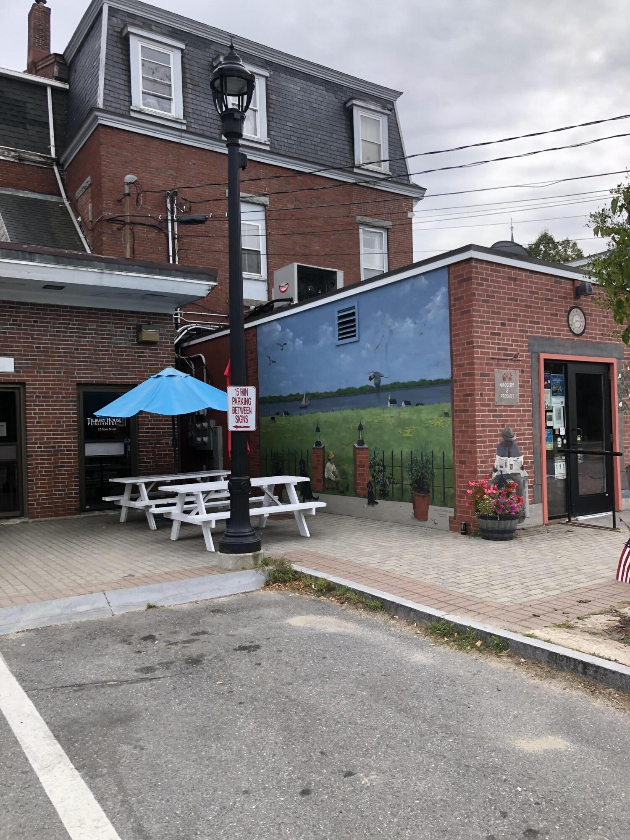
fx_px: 679
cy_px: 420
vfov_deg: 63.4
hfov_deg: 49.7
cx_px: 315
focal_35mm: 28
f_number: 1.8
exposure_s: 1/941
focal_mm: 3.99
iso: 20
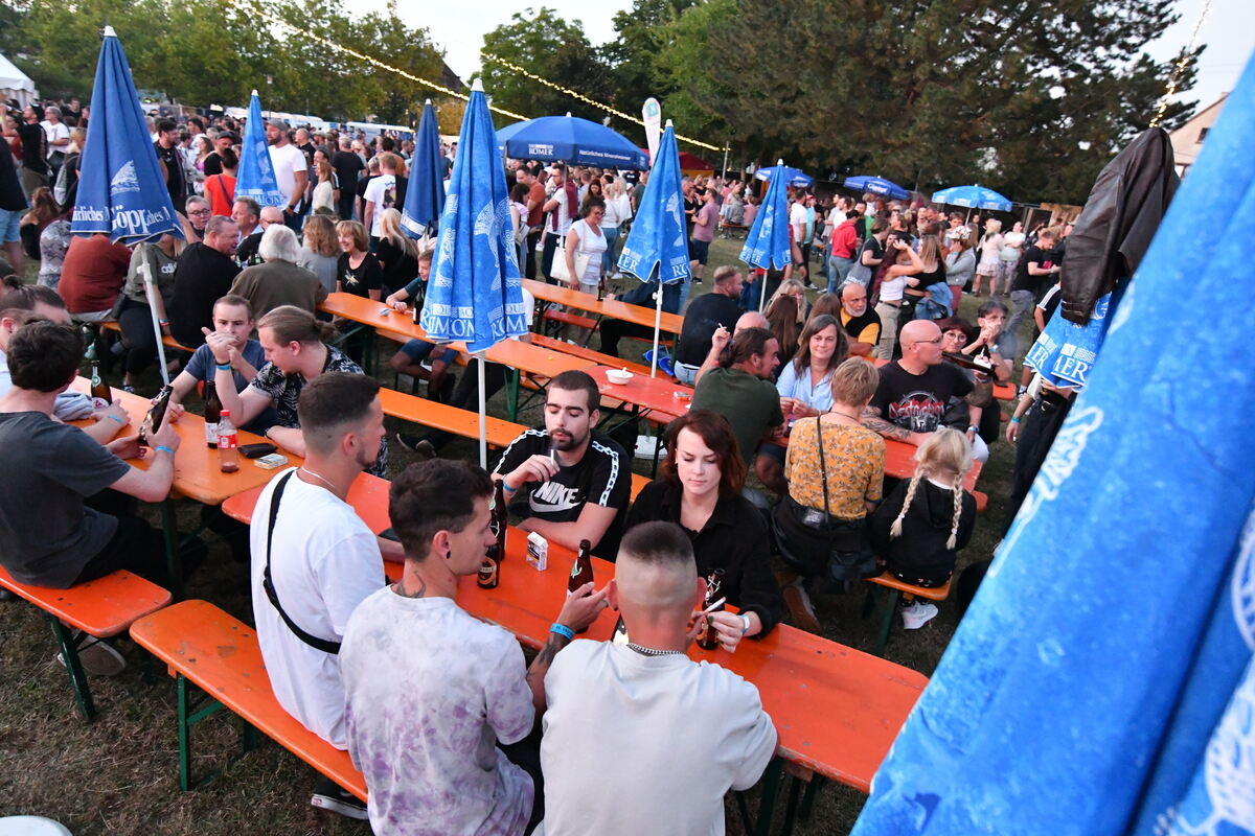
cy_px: 418
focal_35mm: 21
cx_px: 628
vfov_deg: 59.5
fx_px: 732
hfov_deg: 81.2
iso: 8000
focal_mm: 14
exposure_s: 1/30
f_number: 2.8
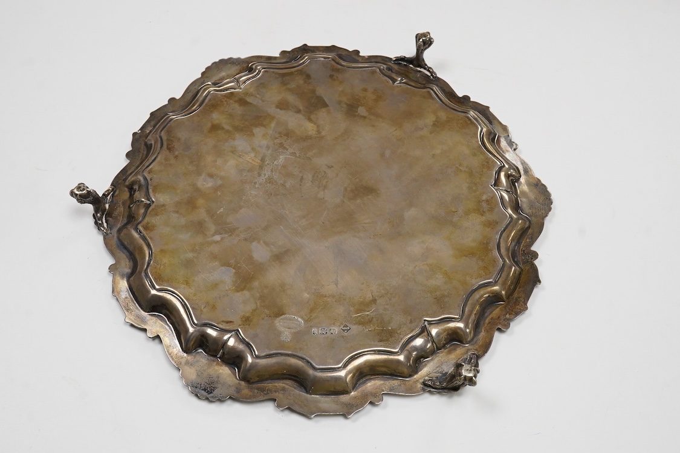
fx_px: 850
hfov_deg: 43.6
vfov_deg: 29.9
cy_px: 226
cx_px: 340
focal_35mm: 45
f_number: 16
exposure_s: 1/160
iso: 2500
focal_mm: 30
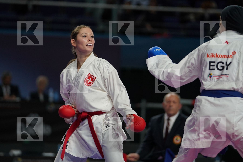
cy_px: 81
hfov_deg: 7.6
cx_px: 122
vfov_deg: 5.1
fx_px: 1829
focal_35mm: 271
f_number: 2.8
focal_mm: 181
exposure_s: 1/1000
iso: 1000
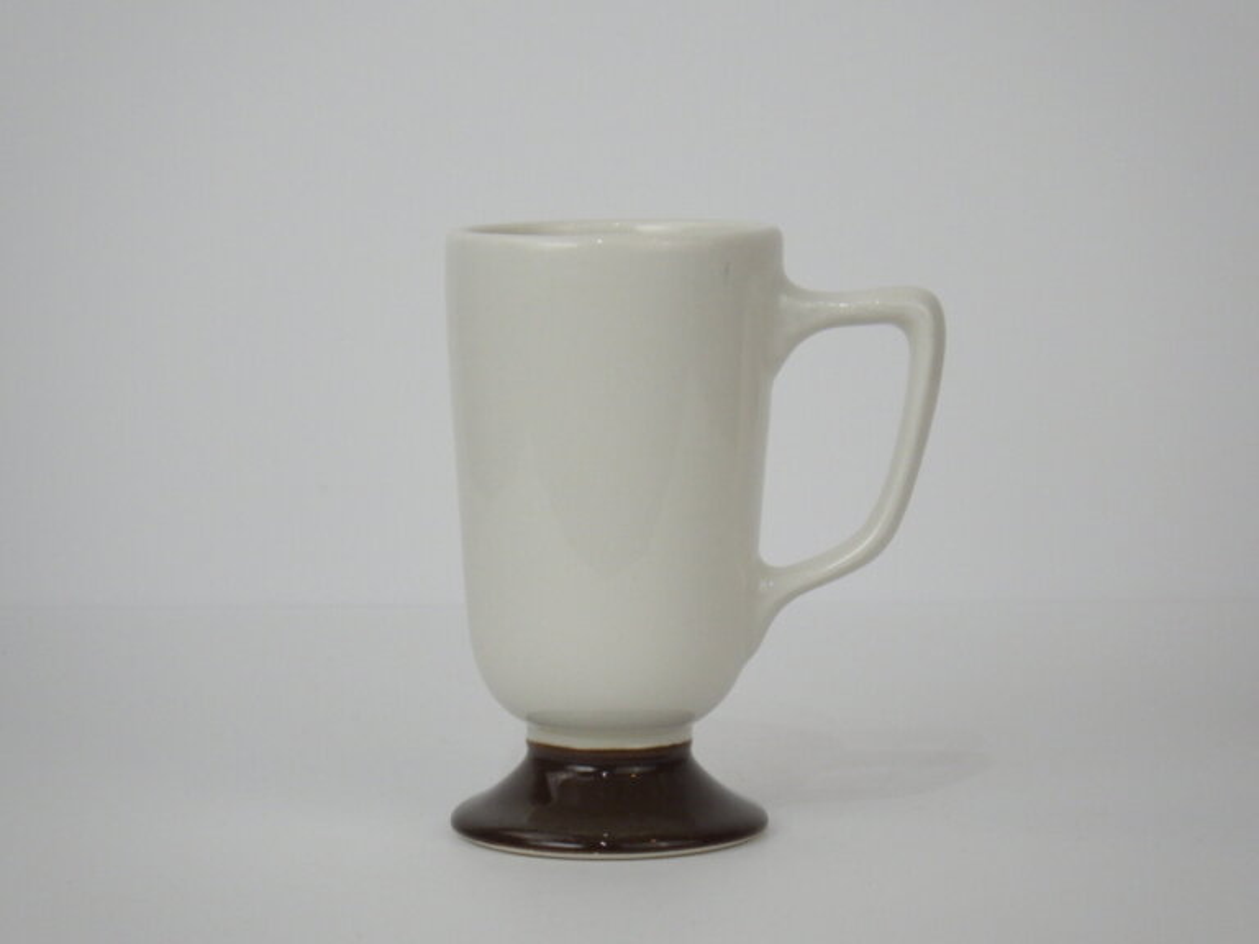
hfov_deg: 17.1
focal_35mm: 115
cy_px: 472
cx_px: 630
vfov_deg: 12.9
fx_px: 4183
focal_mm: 20.6
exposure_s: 1/80
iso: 125
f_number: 5.2
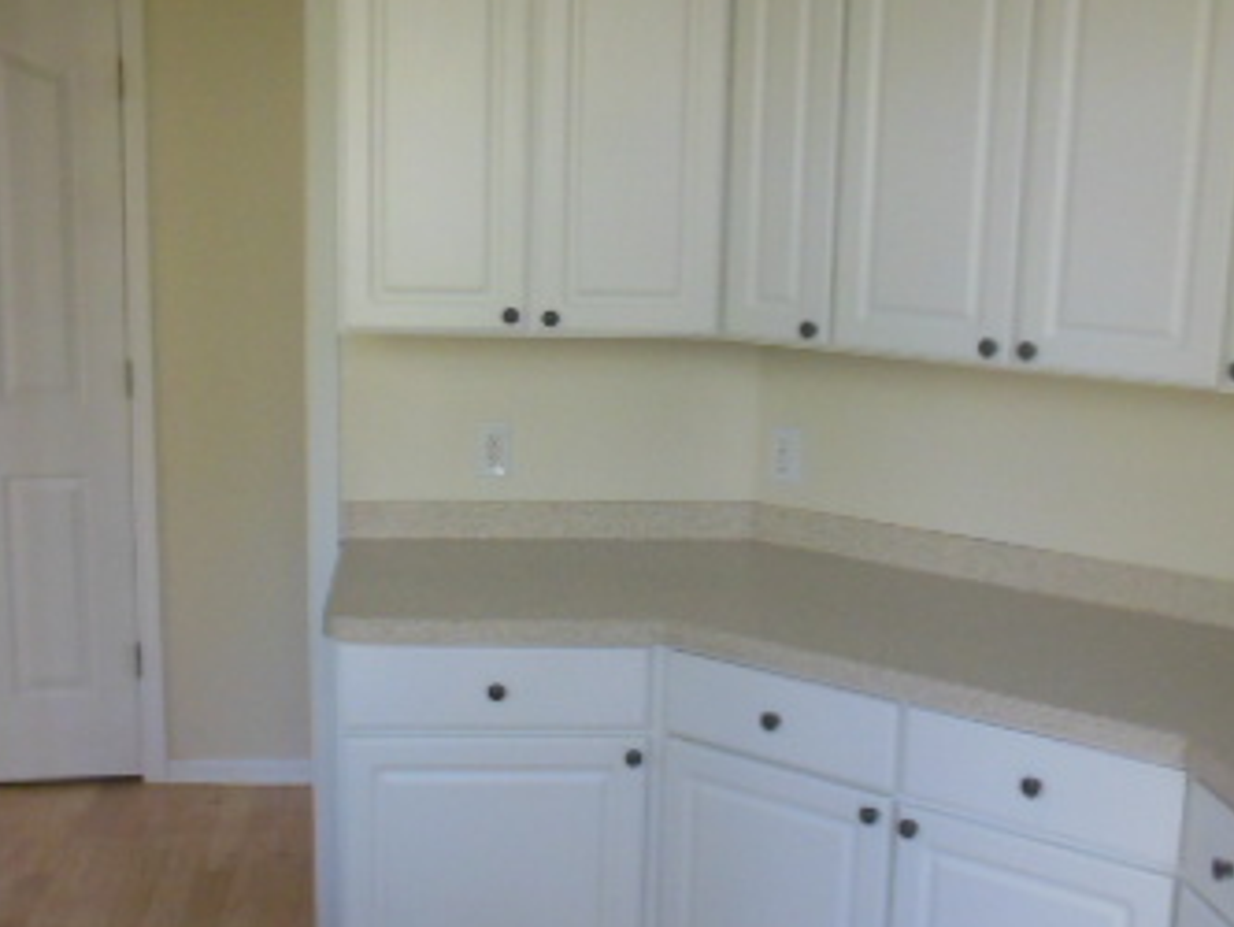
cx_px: 563
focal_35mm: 48
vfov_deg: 30.3
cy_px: 523
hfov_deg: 39.6
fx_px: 1712
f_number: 3.2
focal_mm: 4.5
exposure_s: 1/125
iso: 400
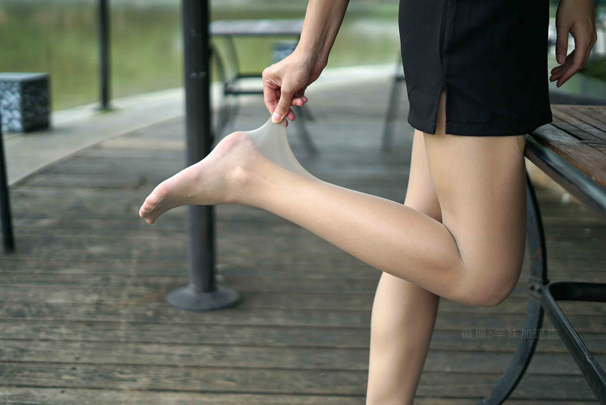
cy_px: 202
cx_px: 303
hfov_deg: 39.6
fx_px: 842
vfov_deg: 27.0
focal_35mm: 50
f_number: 1.8
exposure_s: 1/5000
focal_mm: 50
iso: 200
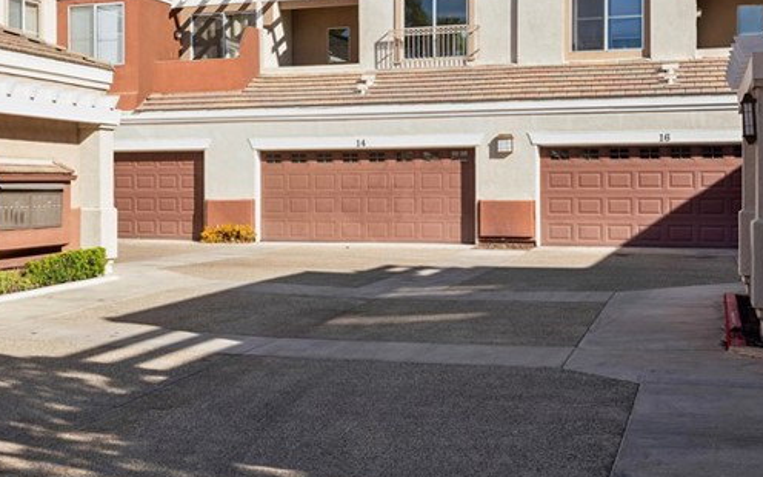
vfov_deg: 21.3
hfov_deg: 32.4
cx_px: 129
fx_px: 1268
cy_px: 182
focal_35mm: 61
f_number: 9
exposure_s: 1/160
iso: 160
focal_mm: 29
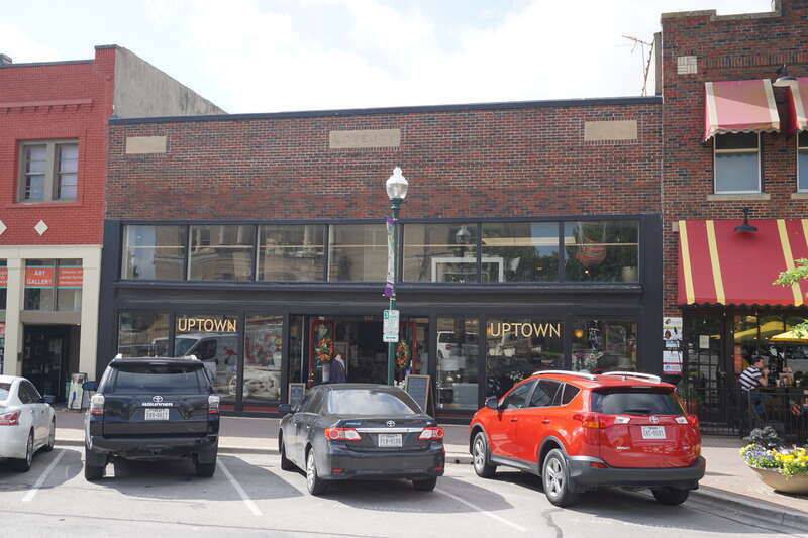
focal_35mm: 36
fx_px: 808
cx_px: 404
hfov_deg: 53.1
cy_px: 269
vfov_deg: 36.9
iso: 100
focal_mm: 24
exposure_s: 1/125
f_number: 8
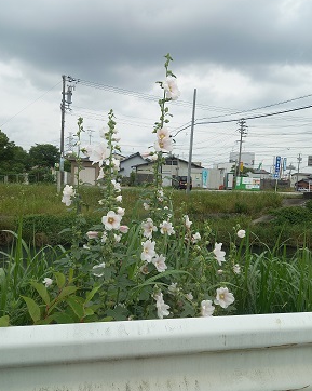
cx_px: 154
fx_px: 312
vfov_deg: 64.1
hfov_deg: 53.1
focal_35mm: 27
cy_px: 200
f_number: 1.8
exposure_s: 1/344
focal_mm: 4.65
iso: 50
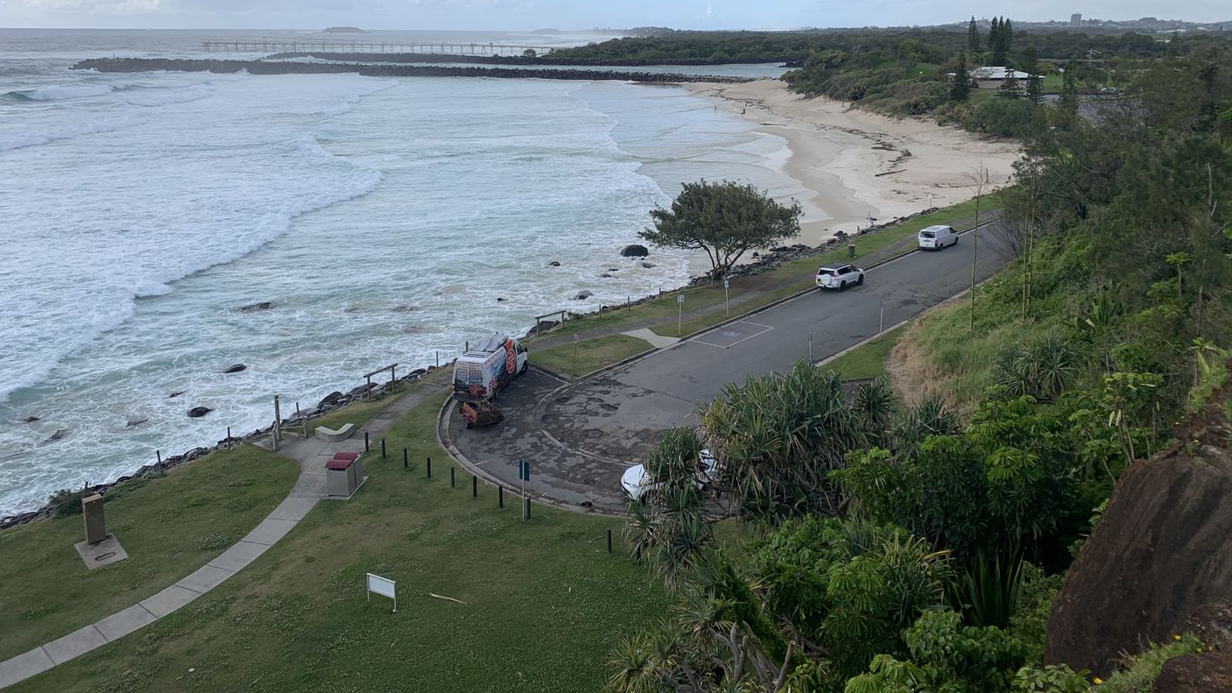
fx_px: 947
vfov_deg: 39.7
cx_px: 622
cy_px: 227
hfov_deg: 66.1
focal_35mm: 29
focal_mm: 4.25
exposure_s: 1/1953
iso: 25
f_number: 1.8
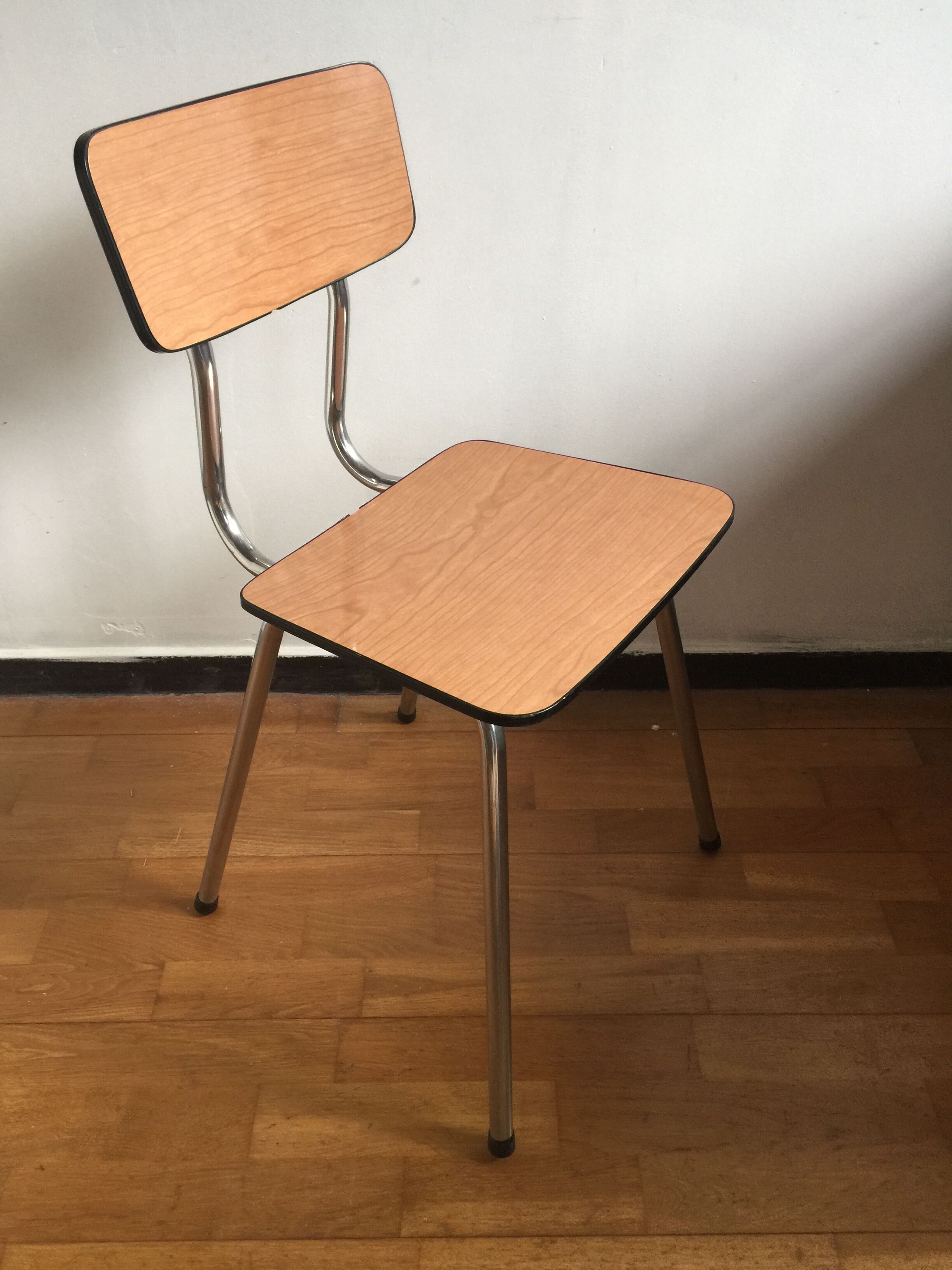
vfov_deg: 61.7
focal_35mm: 29
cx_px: 476
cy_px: 635
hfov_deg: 48.2
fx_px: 1063
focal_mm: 4.15
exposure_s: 1/33
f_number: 2.2
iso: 64
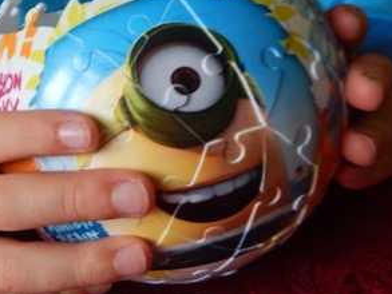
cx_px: 78
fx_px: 544
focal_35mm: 48
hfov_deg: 38.2
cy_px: 99
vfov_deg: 30.1
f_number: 3
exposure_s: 1/30
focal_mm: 4
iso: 250
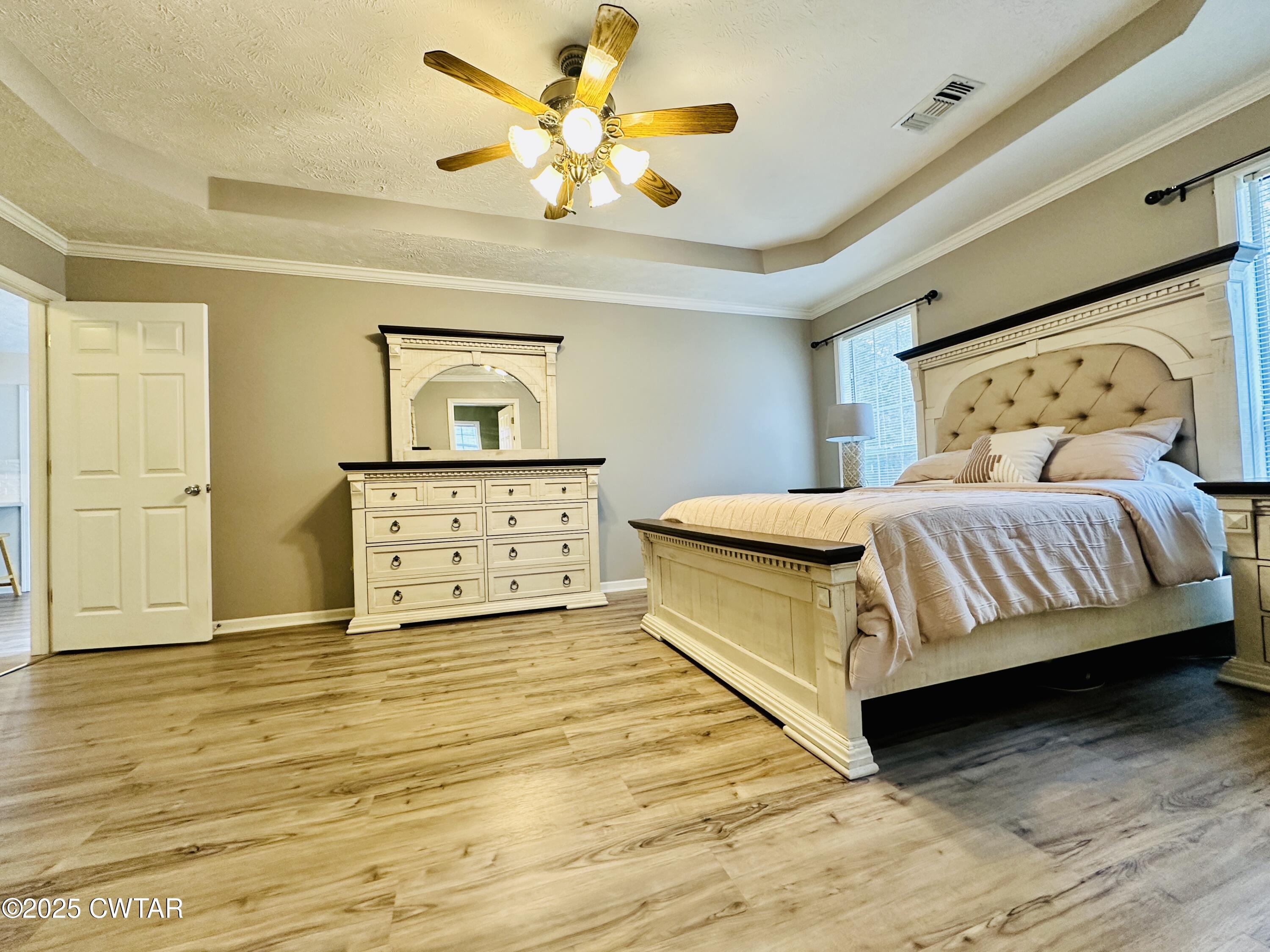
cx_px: 635
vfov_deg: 85.7
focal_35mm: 14
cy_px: 476
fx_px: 514
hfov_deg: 102.1
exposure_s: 1/60
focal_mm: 2.22
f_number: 2.2
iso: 250
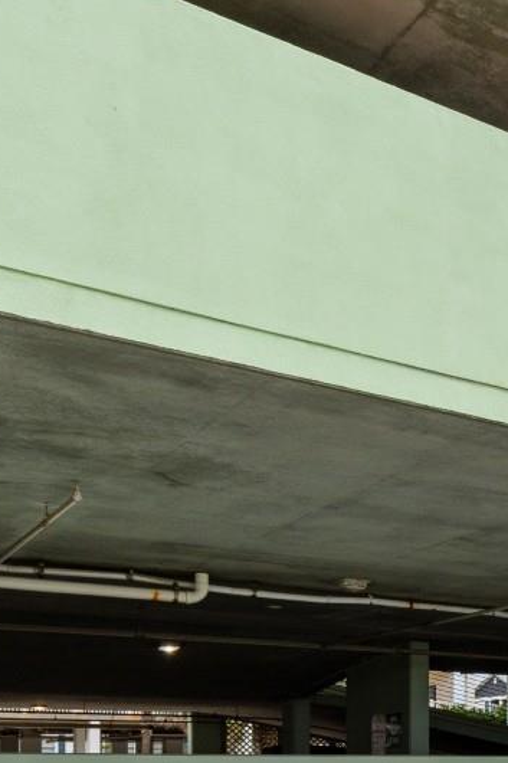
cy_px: 766
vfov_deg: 33.2
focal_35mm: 55
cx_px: 937
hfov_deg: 18.6
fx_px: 1165
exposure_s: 1/320
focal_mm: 12
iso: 100
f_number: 9
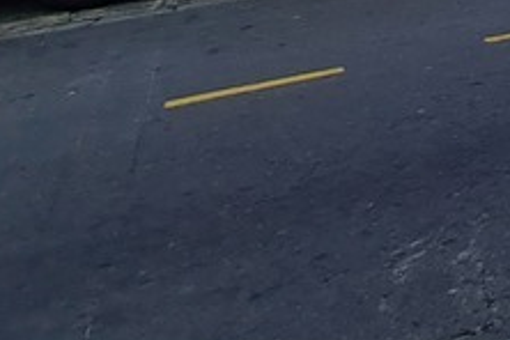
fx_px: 1034
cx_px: 1027
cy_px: -590
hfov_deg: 18.2
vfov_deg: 12.3
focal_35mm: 73
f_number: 2.2
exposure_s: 1/922
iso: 50
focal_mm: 1.74
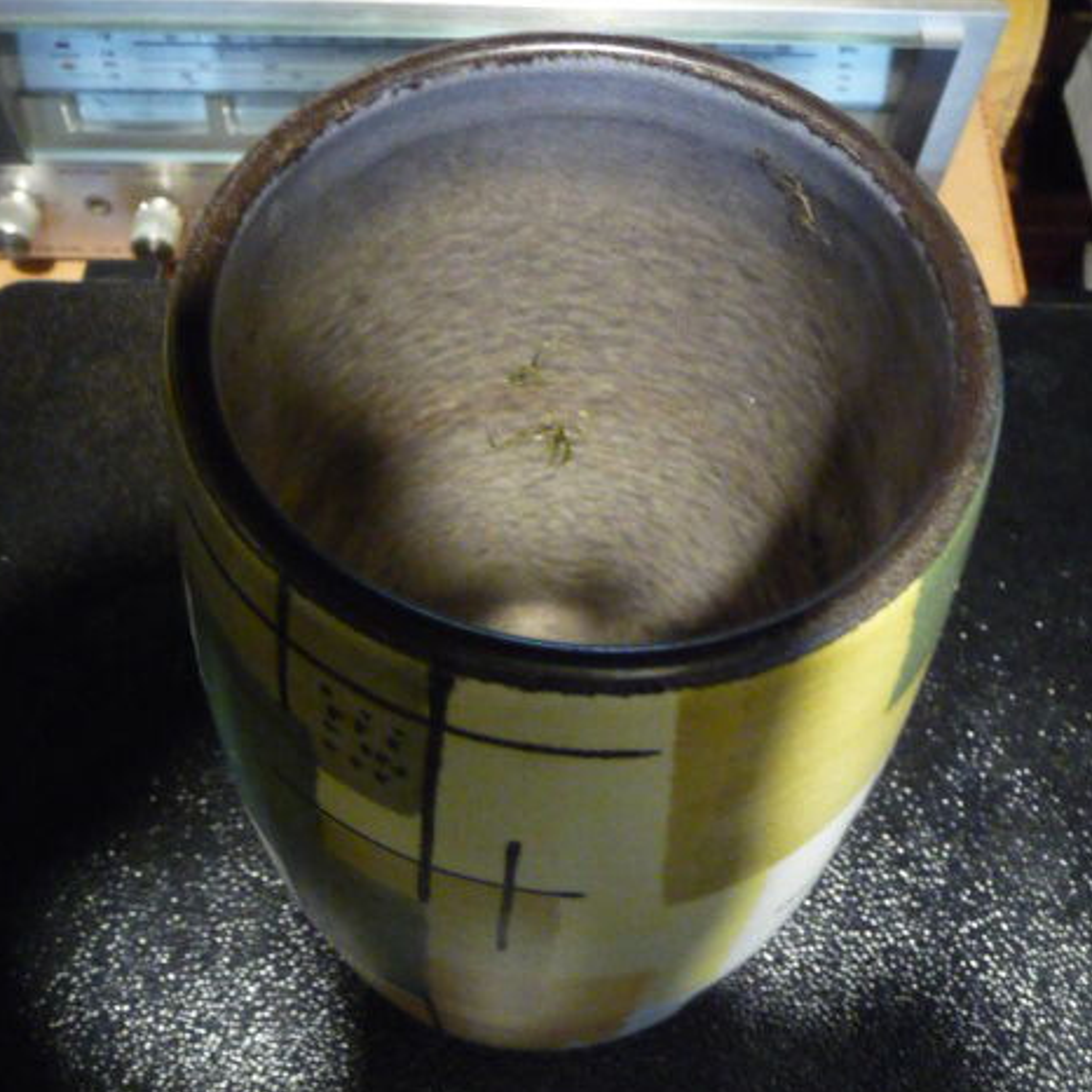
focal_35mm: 34
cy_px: 523
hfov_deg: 48.5
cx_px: 541
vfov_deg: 48.4
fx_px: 1213
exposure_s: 1/15
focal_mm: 4.7
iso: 800
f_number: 3.3
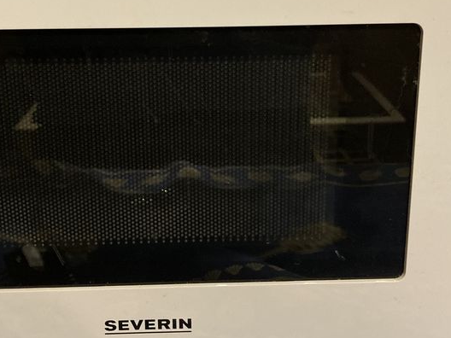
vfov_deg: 27.5
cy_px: 144
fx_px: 691
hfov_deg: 36.1
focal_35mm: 53
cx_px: 204
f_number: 1.8
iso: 320
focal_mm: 3.99
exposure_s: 1/33
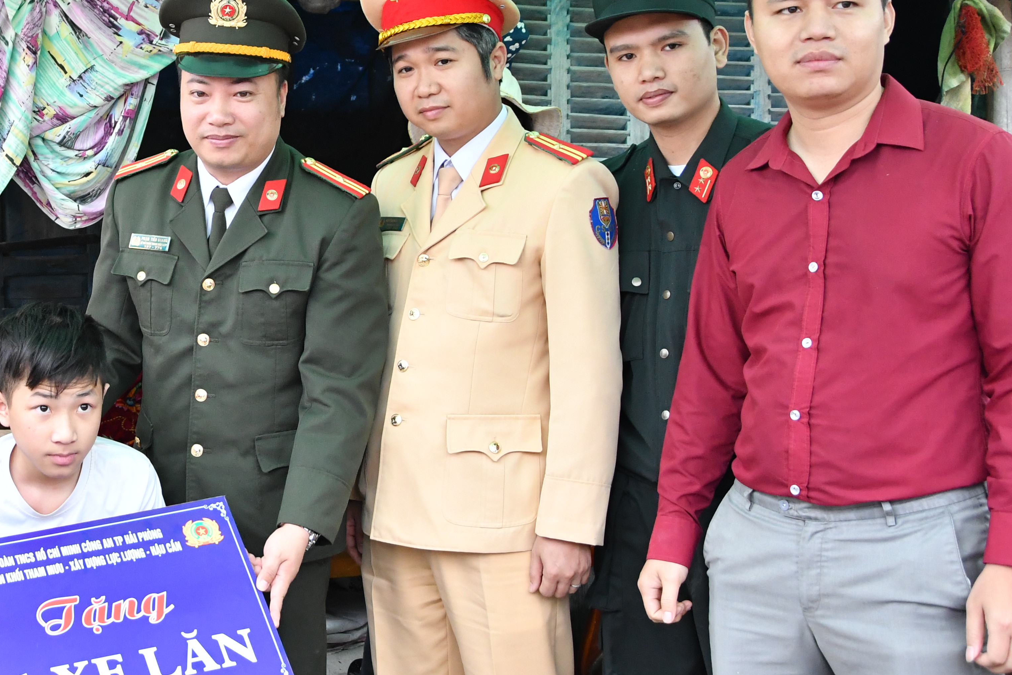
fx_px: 1855
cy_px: 218
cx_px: 153
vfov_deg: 20.5
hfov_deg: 29.6
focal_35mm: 66
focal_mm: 24
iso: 1600
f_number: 4.5
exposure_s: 1/200
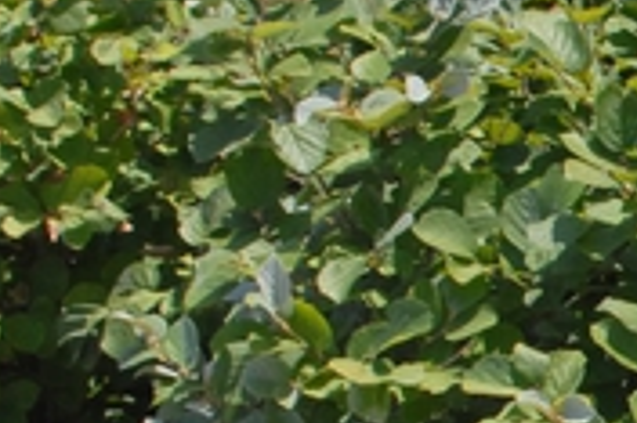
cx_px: 1383
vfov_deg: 5.6
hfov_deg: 7.9
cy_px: 414
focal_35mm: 245
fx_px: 4331
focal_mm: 28
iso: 400
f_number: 10
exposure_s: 1/350
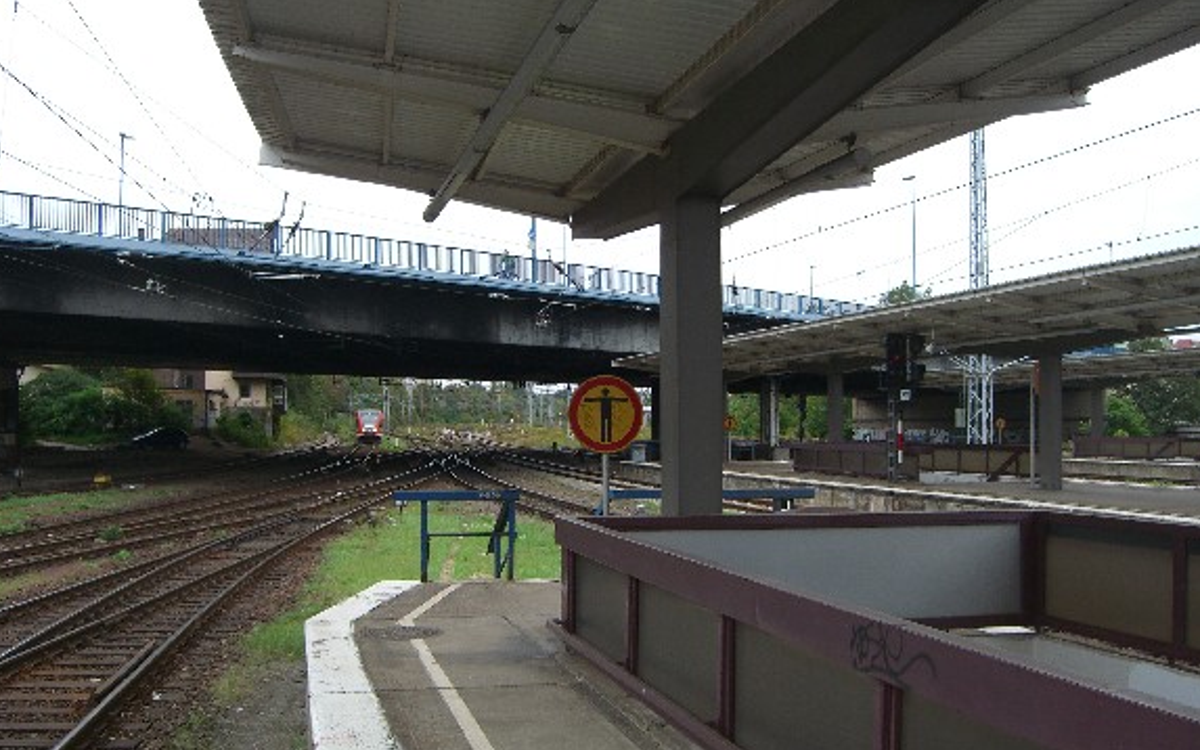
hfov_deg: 48.2
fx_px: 1341
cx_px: 596
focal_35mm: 41
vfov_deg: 31.2
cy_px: 378
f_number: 2.8
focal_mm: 7.9
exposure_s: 1/60
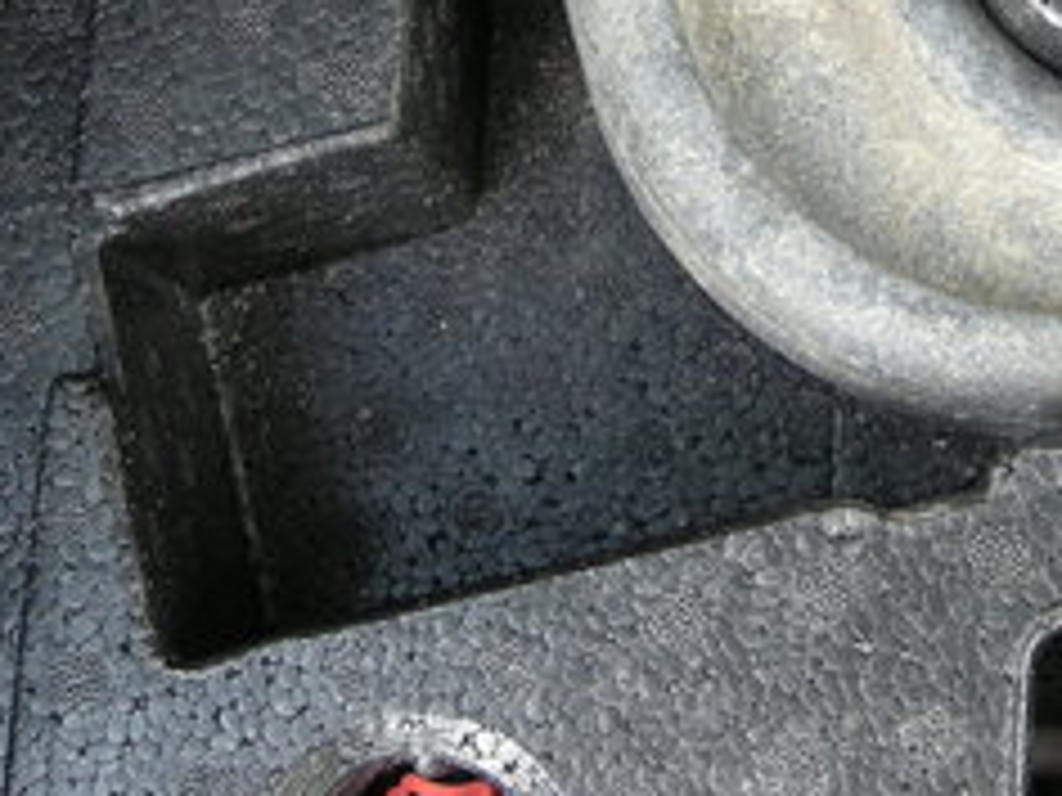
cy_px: -198
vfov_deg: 15.0
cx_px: 747
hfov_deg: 20.5
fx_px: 2915
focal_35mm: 95
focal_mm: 5.7
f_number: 2.8
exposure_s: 1/51.3
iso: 105
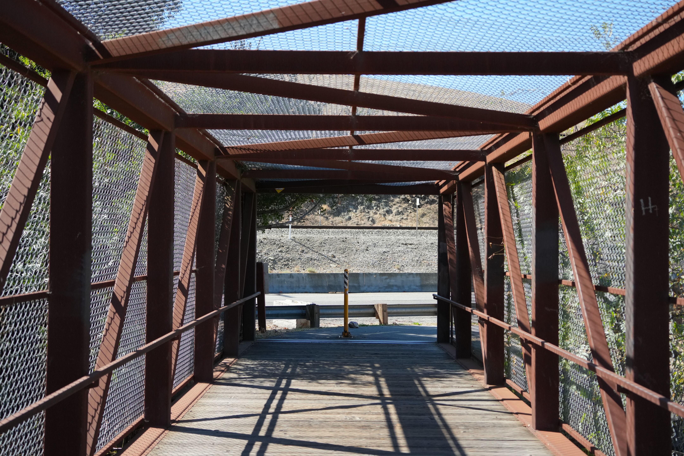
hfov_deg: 39.6
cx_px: 342
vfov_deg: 27.0
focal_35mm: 50
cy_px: 228
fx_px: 950
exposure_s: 1/2000
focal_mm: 50
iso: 800
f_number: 4.5
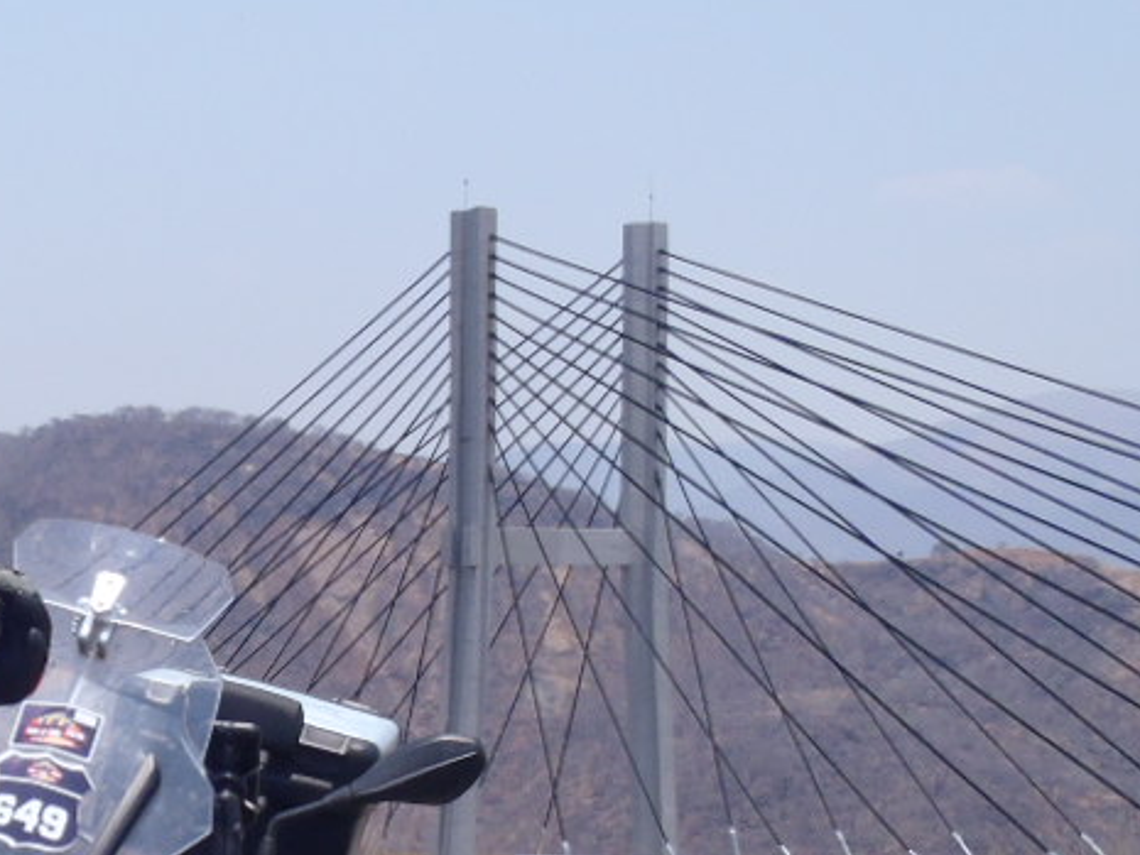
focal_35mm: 77
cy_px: 894
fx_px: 2536
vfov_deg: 18.5
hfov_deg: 23.7
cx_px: -113
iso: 80
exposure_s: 1/100
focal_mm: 5
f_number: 10
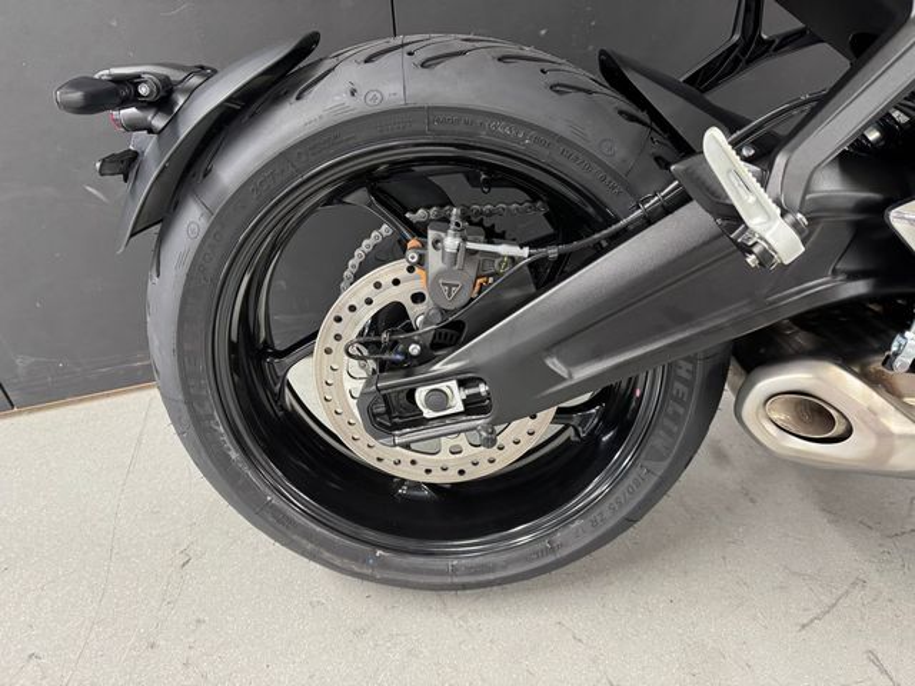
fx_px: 634
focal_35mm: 24
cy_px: 343
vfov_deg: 56.8
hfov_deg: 71.6
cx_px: 458
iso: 400
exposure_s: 1/50
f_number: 1.78
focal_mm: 6.76
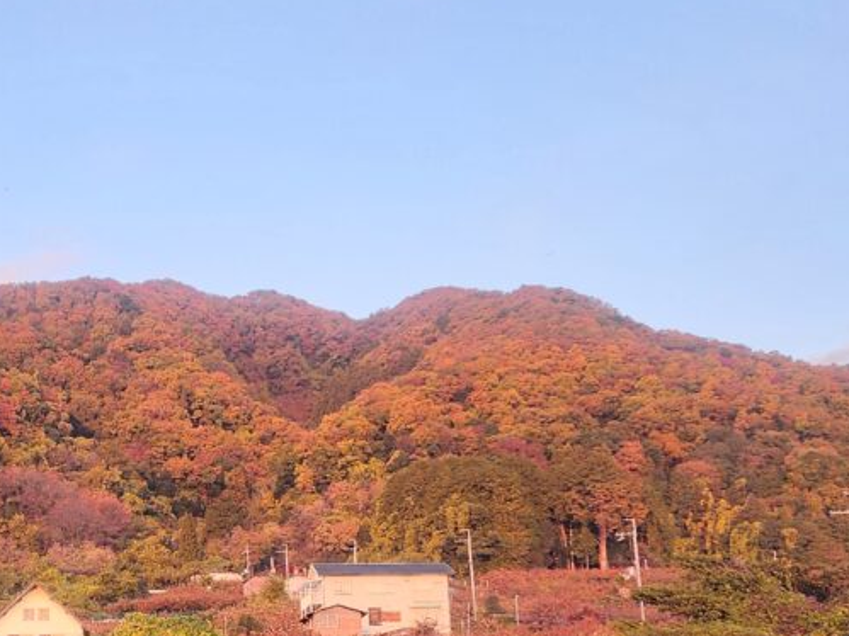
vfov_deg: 24.1
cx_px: 97
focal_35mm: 59
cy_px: 580
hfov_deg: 31.3
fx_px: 1447
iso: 40
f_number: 1.8
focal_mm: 6.4
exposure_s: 1/180
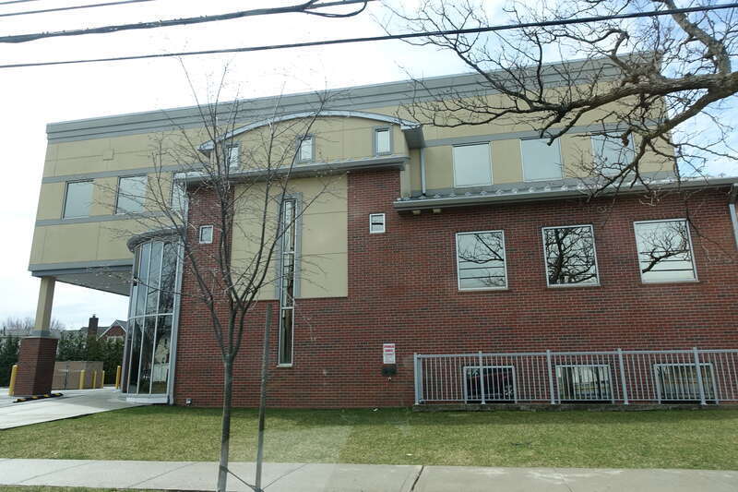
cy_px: 246
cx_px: 369
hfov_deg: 73.8
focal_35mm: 24
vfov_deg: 53.1
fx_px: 492
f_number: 3.5
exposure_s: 1/800
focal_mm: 8.8
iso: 125
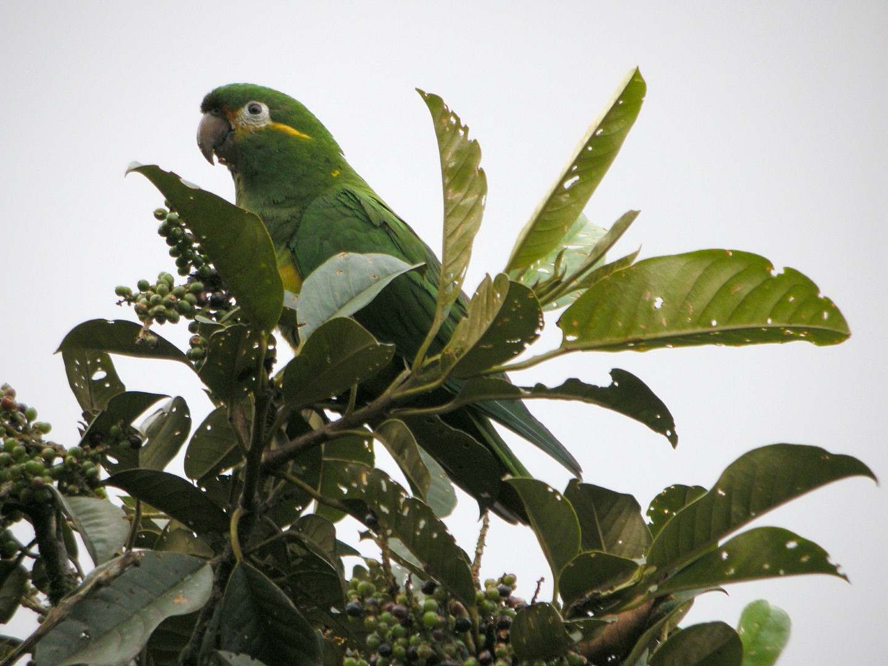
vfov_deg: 19.6
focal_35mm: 75
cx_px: 444
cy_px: 333
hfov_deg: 26.0
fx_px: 1924
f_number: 3.9
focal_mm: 15.7
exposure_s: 1/140
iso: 100
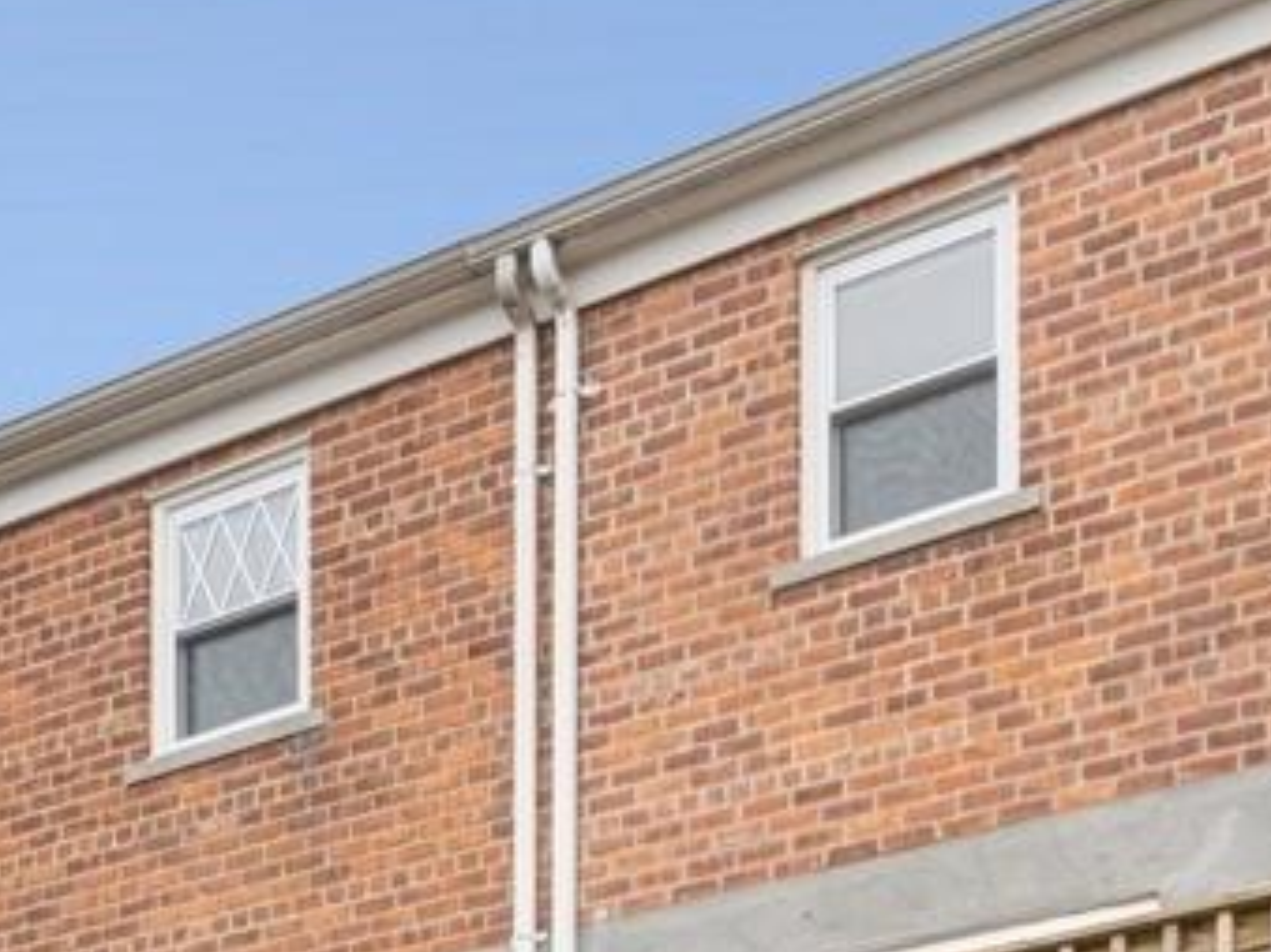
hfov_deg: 28.0
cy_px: 1585
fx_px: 2496
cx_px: 277
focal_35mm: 68
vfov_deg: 18.2
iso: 640
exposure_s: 1/250
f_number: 14
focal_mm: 15
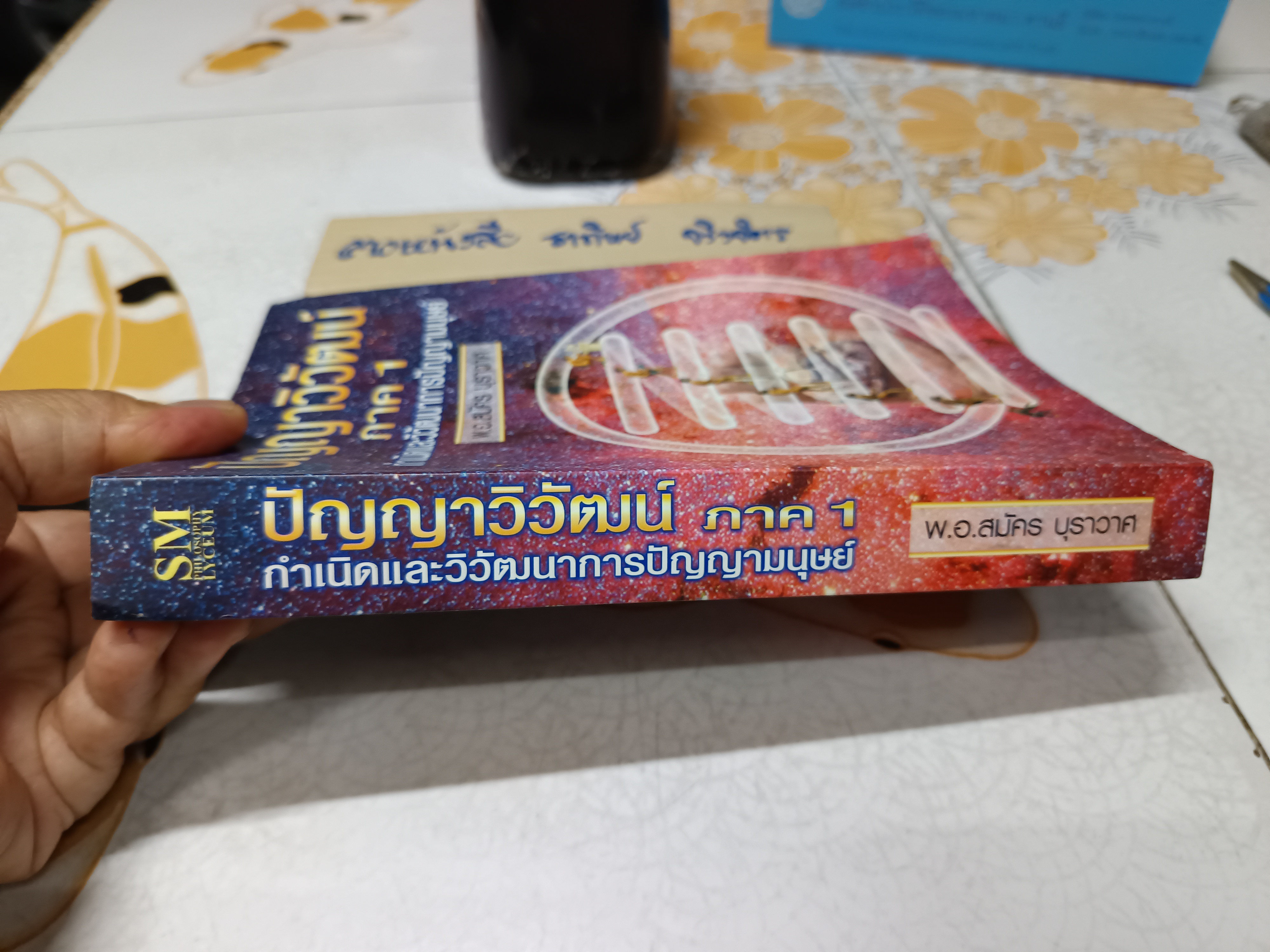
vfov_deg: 56.8
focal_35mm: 24
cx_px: 635
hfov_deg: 71.6
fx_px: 881
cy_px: 476
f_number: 1.7
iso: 968
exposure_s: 1/25
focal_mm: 5.31
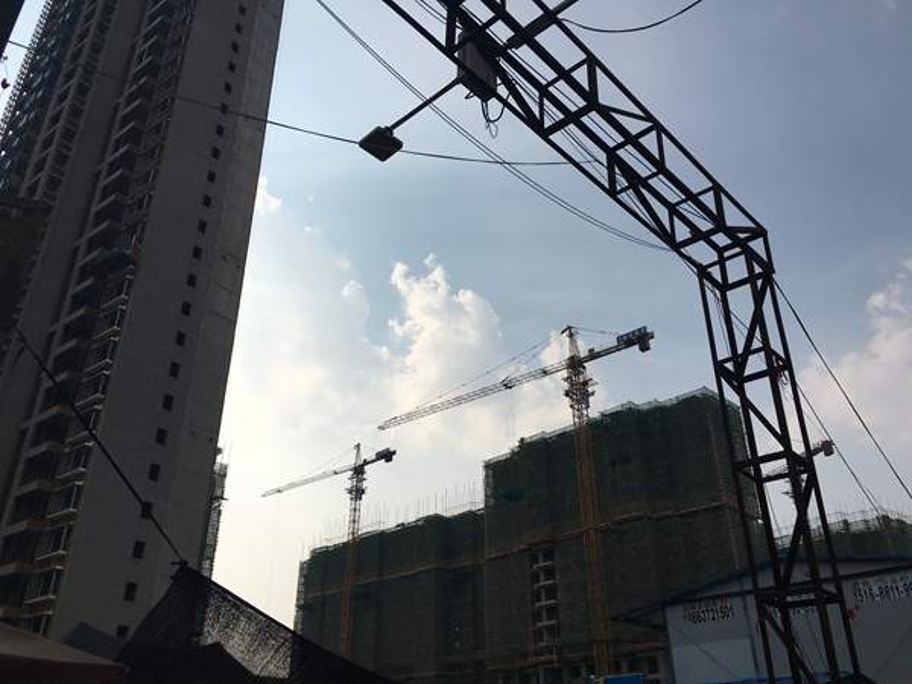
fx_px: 764
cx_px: 456
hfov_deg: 61.7
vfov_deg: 48.2
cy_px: 342
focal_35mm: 29
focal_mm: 4.15
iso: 25
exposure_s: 1/4274
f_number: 2.2
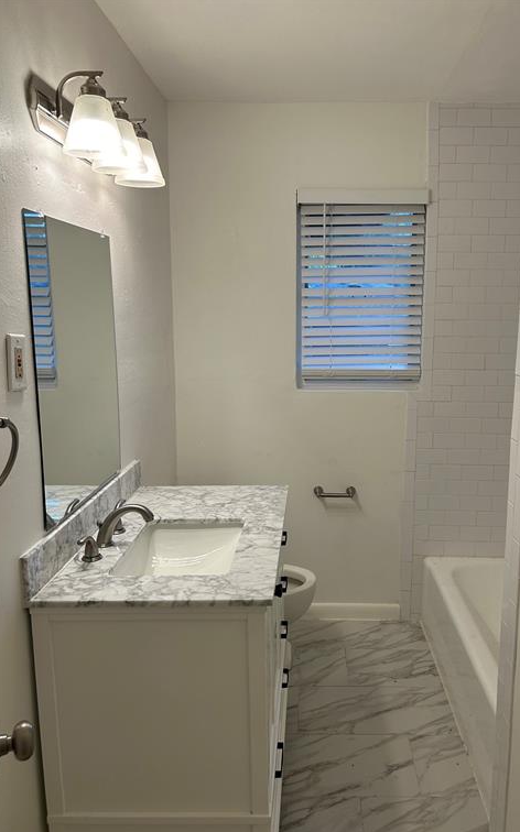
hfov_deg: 44.3
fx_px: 635
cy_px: 420
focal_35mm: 28
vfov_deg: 66.5
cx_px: 311
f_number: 1.5
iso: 64
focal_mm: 5.7
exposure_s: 1/120
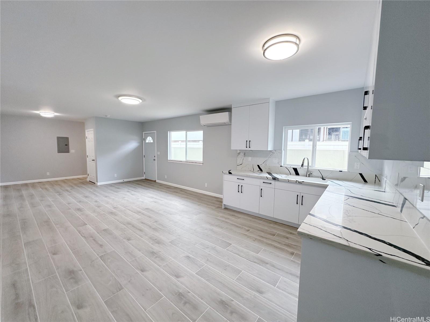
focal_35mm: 14
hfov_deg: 102.1
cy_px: 161
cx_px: 215
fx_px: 174
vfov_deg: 85.7
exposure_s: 1/120
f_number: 2.2
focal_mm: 2.22
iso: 160
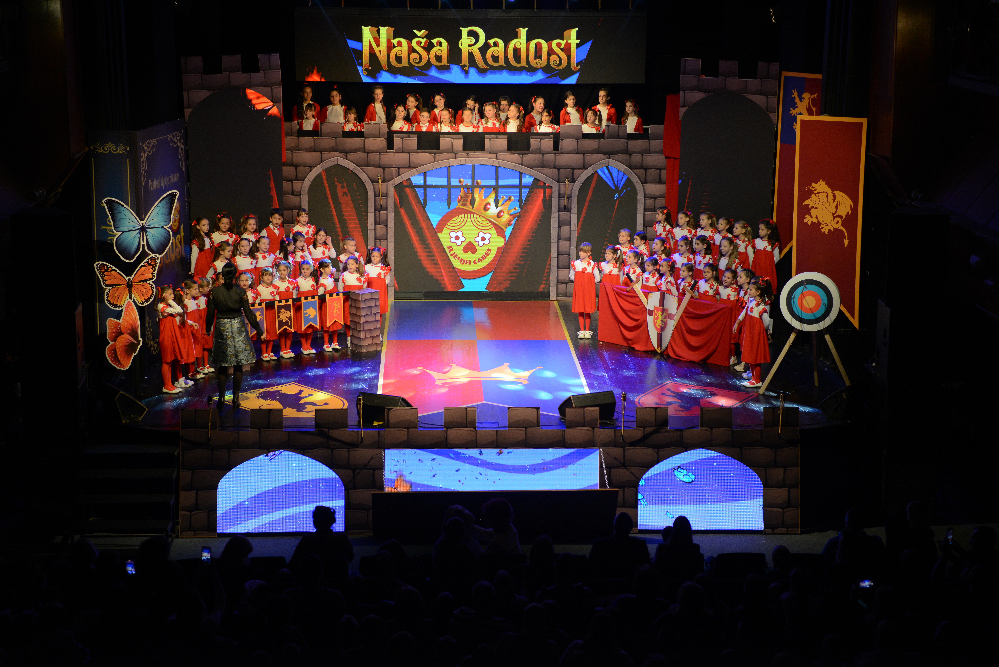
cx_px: 500
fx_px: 1721
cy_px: 334
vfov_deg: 21.9
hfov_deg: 32.4
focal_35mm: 62
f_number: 3.5
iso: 1250
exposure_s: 1/250
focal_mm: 62
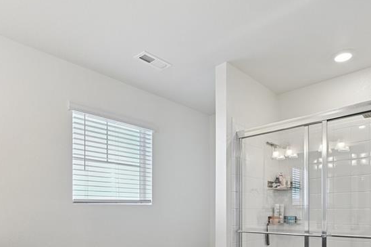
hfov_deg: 65.5
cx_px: 191
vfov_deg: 43.2
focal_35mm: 28
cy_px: 212
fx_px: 288
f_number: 11
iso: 800
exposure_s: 1/30
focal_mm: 15
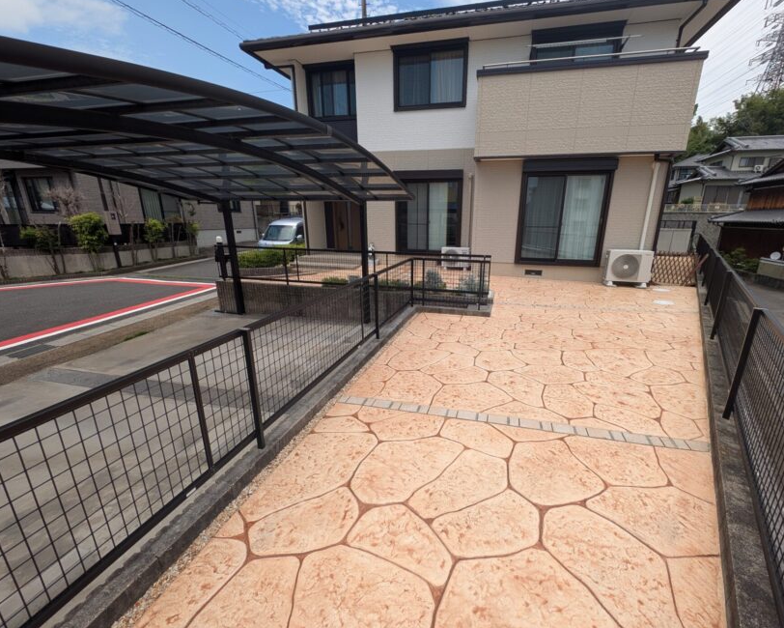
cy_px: 307
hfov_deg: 104.5
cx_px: 431
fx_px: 302
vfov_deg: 92.2
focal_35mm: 13
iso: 46
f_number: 1.95
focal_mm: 2.23
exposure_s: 1/2179
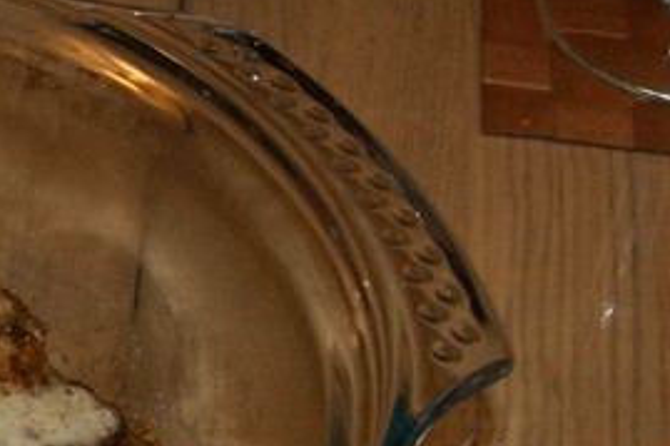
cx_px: -463
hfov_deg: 12.9
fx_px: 2734
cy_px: 427
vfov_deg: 9.3
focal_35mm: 147
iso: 400
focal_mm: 22
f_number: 8
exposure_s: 1/60
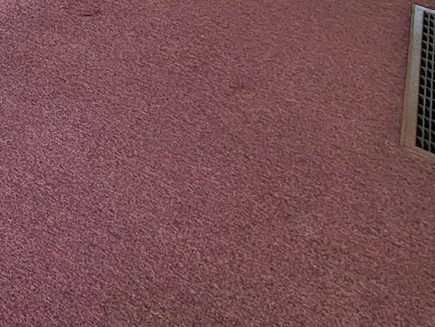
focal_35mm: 52
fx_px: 654
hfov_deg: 25.7
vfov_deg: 18.8
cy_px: -312
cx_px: -242
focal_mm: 2.2
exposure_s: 1/120
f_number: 2.2
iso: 64
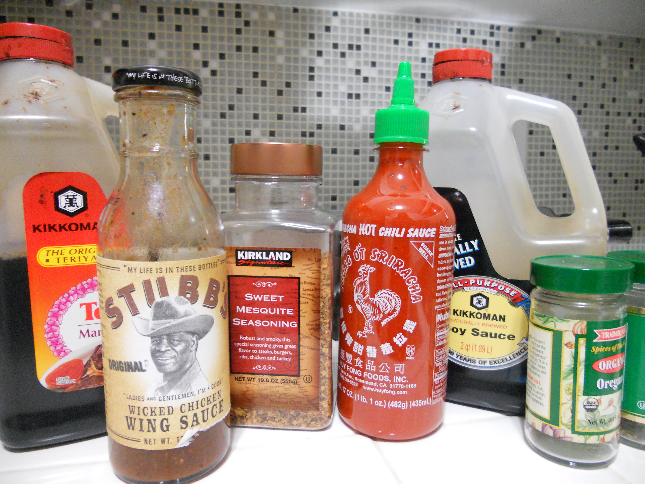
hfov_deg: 65.3
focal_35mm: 27
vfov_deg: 51.4
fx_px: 503
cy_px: 242
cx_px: 322
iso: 500
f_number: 3.2
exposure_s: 1/8
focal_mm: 4.9
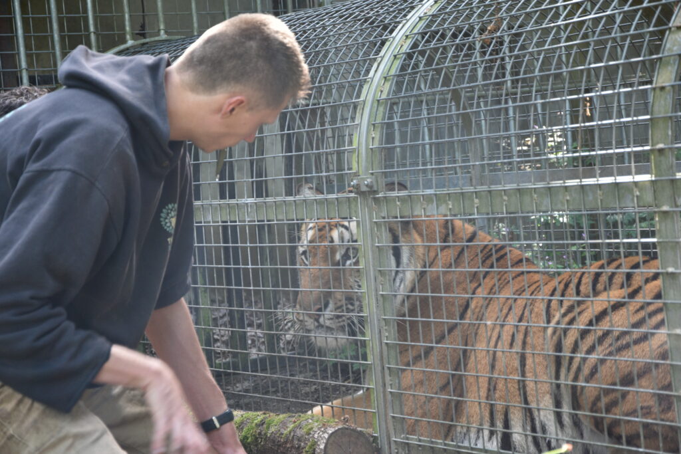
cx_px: 340
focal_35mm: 112
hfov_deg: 18.2
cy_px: 227
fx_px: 2128
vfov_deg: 12.2
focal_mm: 75
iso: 500
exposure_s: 1/80
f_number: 5.6
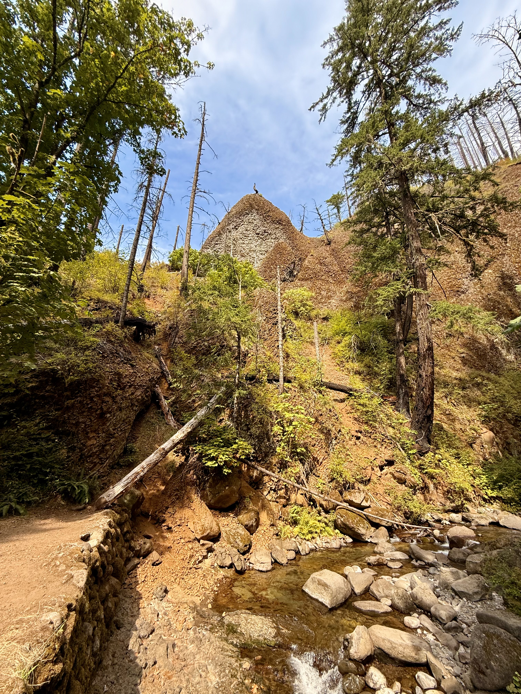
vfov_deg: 102.1
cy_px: 347
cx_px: 260
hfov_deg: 85.7
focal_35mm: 14
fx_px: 281
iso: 50
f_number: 2.2
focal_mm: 2.22
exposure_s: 1/461
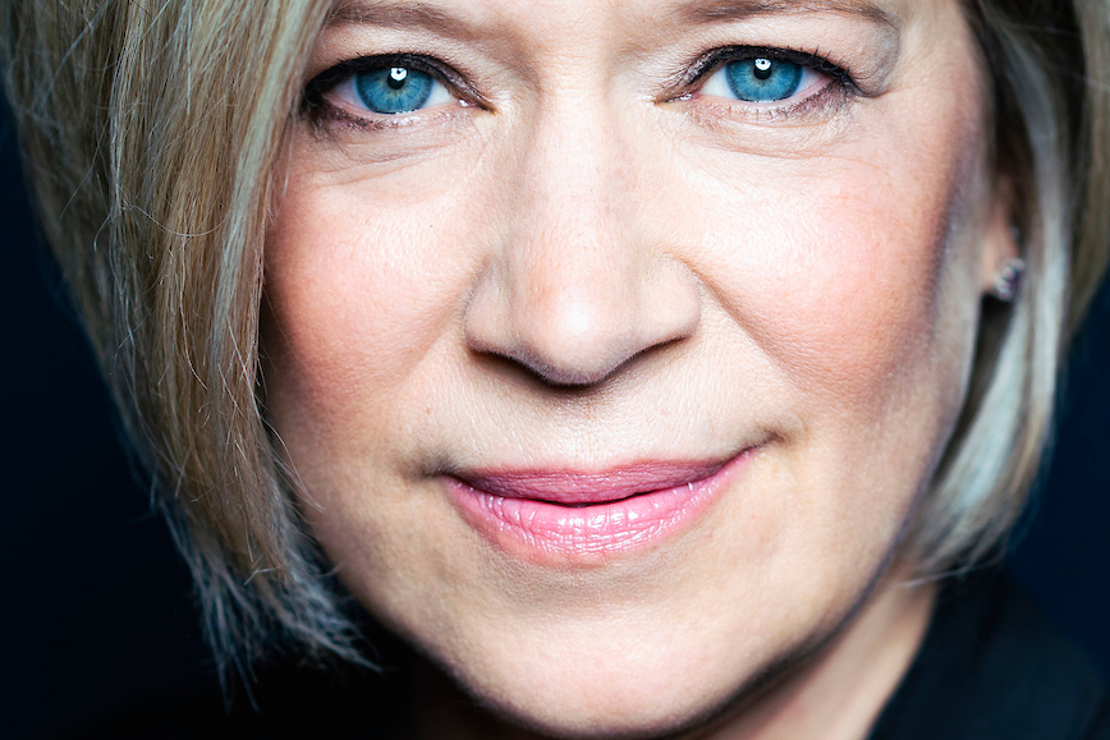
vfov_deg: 5.8
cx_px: 921
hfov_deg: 8.7
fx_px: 7247
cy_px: 371
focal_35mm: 235
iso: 200
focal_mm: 85
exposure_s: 1/160
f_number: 2.5
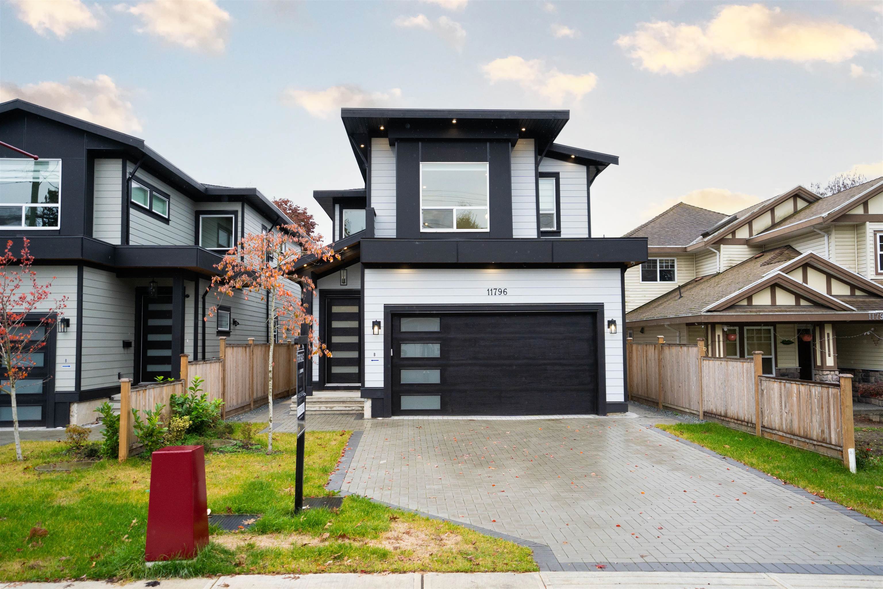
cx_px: 442
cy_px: 294
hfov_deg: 65.5
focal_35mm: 28
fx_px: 687
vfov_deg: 46.4
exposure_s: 1/1250
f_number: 2.8
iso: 640
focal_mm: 28
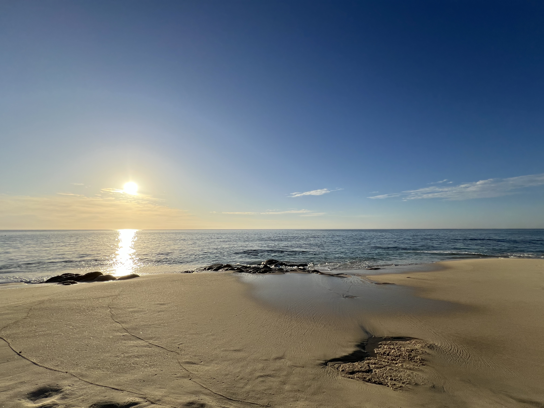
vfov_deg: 89.9
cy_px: 204
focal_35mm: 13
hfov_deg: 106.2
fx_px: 204
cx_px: 272
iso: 40
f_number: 1.8
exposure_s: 1/5000
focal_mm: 1.57
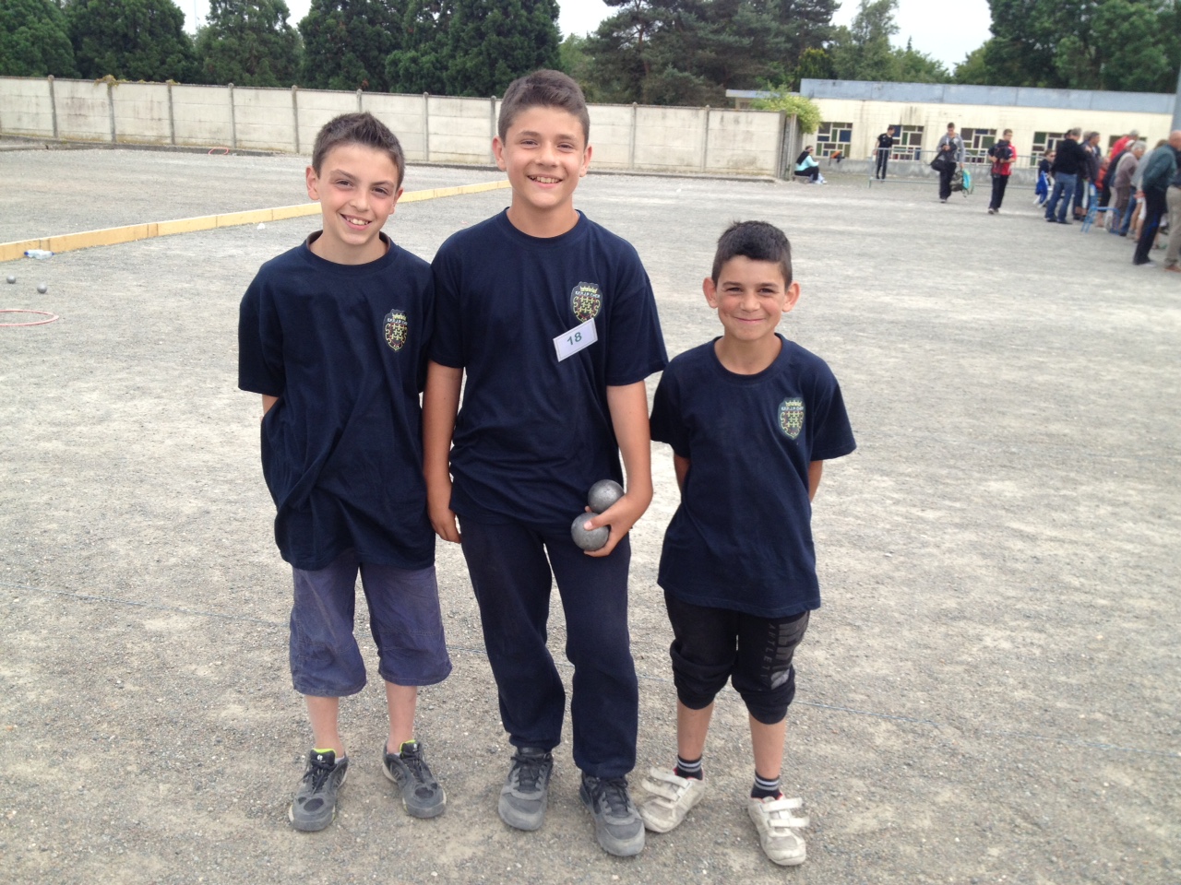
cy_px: 442
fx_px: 1194
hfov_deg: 52.6
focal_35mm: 35
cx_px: 590
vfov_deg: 40.7
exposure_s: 1/563
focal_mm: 4.28
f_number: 2.4
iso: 50
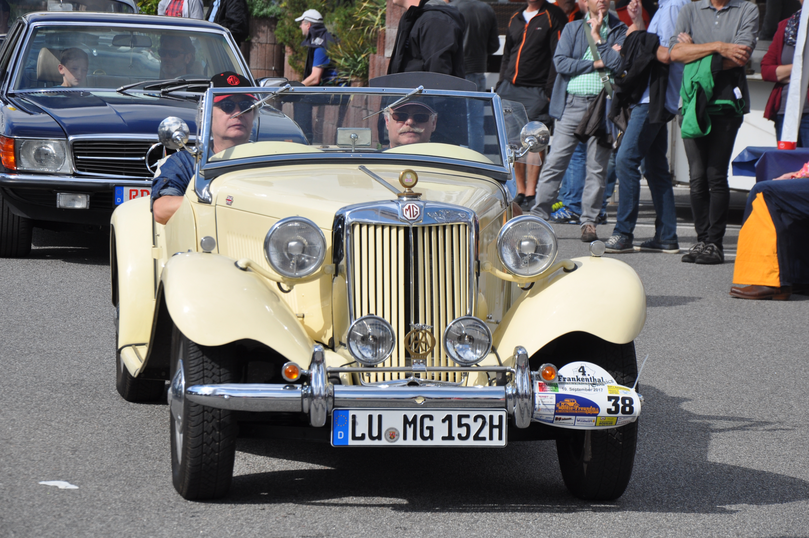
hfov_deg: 13.1
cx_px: 404
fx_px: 3535
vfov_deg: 8.7
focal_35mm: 158
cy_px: 269
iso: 200
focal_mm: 105
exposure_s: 1/500
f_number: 8
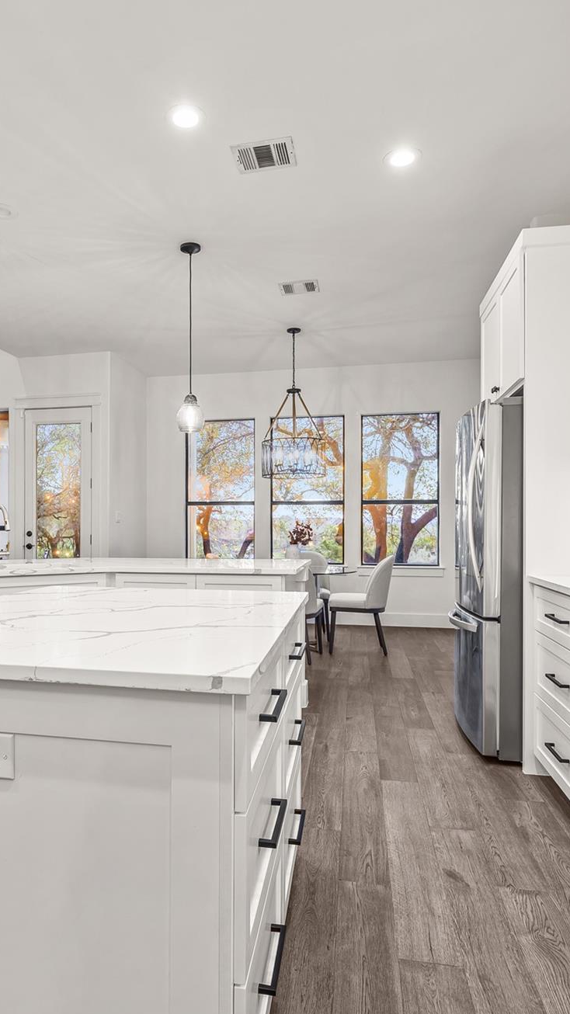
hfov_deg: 49.1
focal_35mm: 23
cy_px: 524
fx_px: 618
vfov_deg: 78.7
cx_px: 218
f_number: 8
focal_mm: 14
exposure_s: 1/1.25
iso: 250
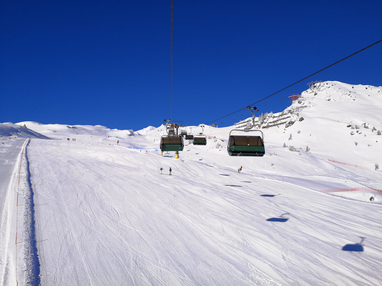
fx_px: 298
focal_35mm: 27
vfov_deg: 51.3
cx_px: 191
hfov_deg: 65.3
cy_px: 143
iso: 50
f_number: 1.8
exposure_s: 1/5128
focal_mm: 3.95
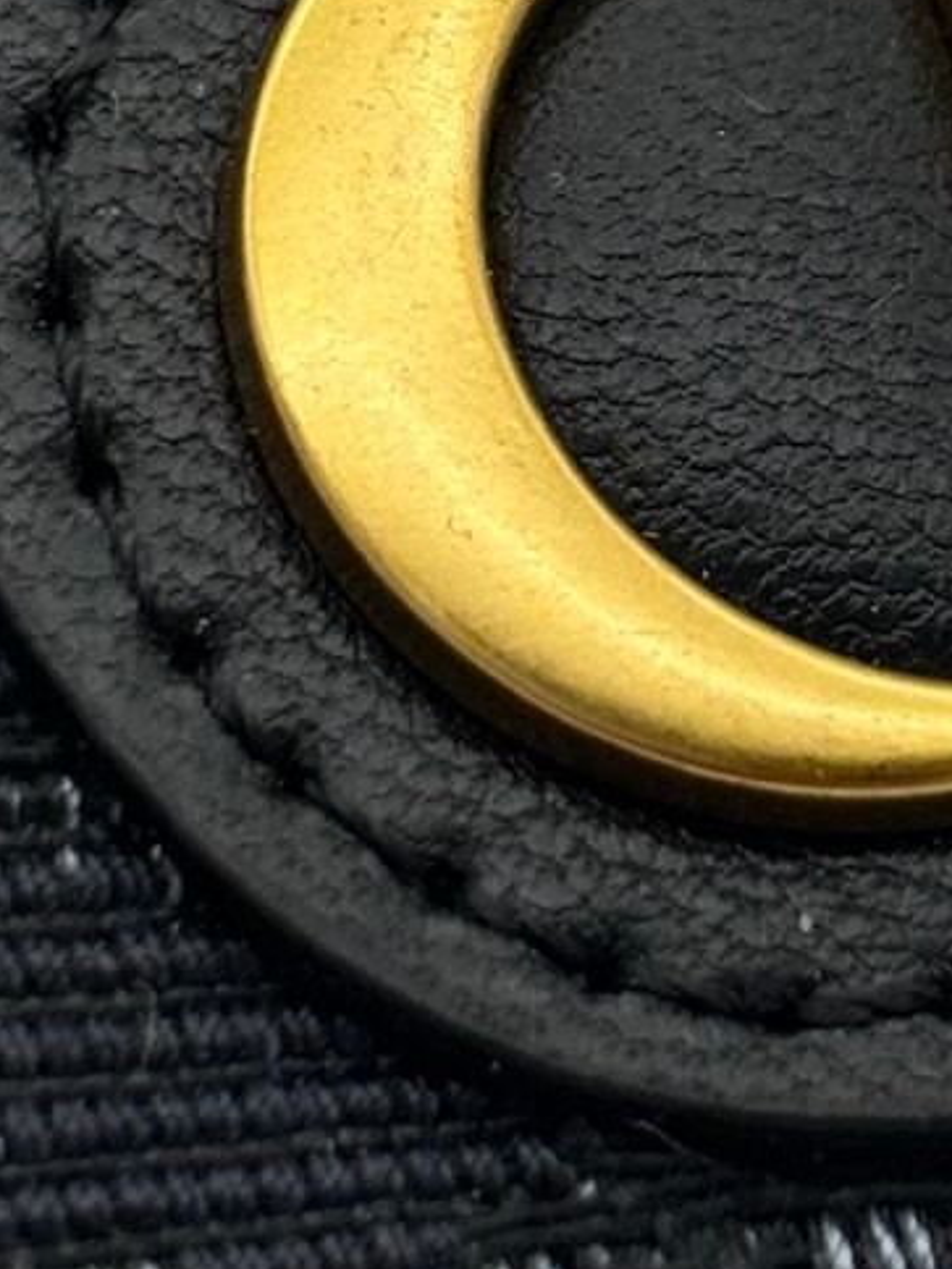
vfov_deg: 9.0
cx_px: 787
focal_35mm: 220
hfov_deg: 6.7
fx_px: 8067
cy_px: 173
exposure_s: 1/387
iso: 32
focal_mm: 5.96
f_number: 1.6
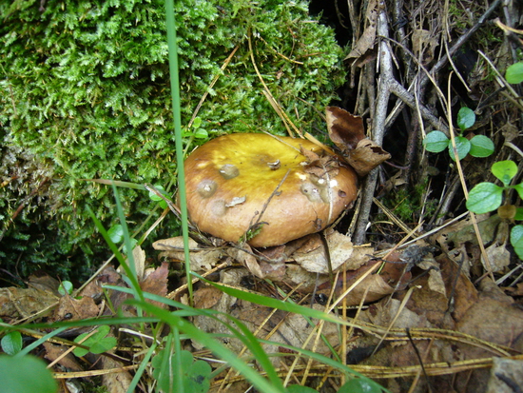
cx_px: 262
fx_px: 529
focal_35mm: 35
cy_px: 196
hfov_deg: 52.6
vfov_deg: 40.7
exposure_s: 1/10
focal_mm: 5.8
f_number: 2.8
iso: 200
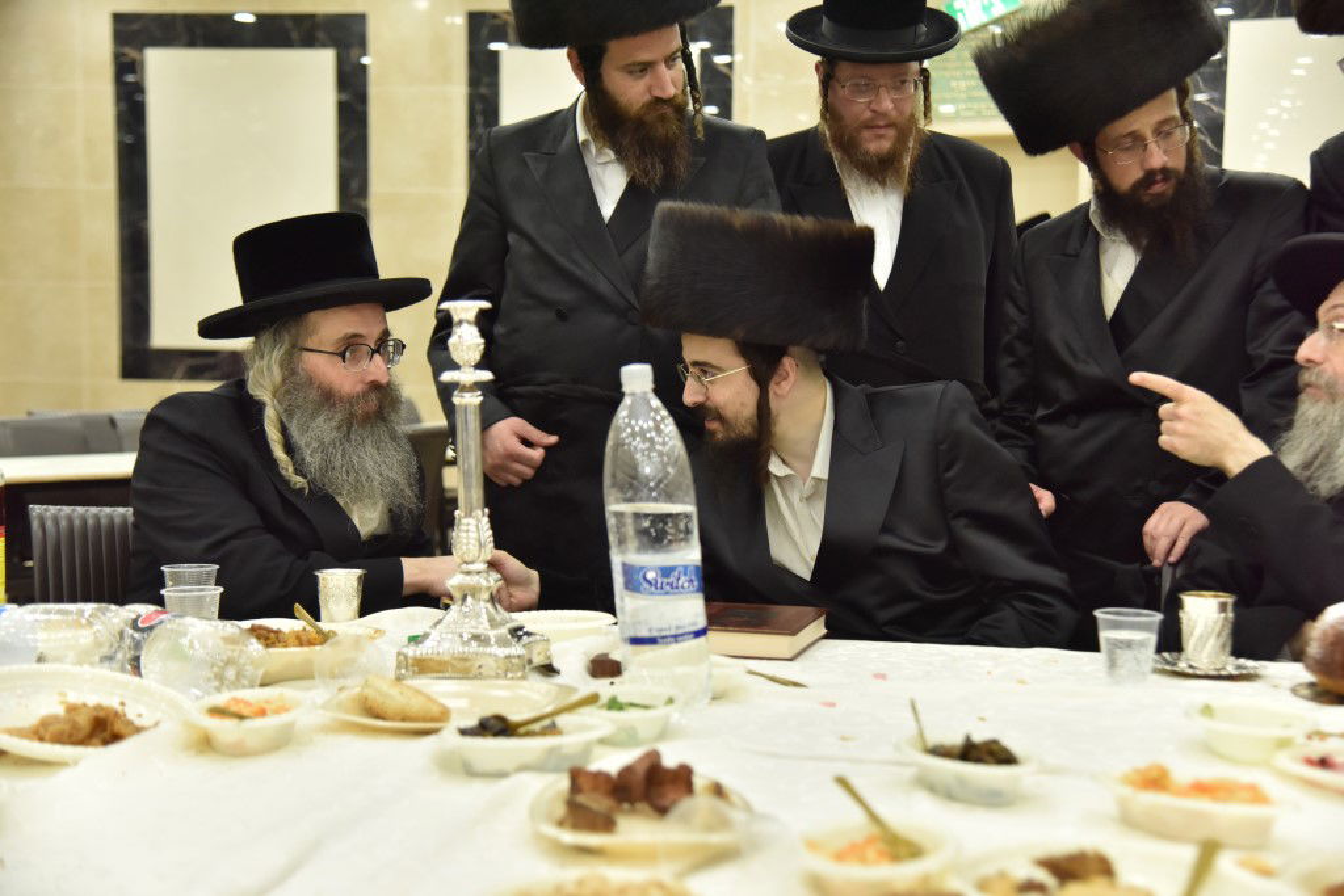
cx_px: 672
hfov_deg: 38.2
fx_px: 1941
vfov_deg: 26.0
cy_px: 448
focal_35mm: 52
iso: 1600
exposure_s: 1/200
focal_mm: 52
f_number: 4
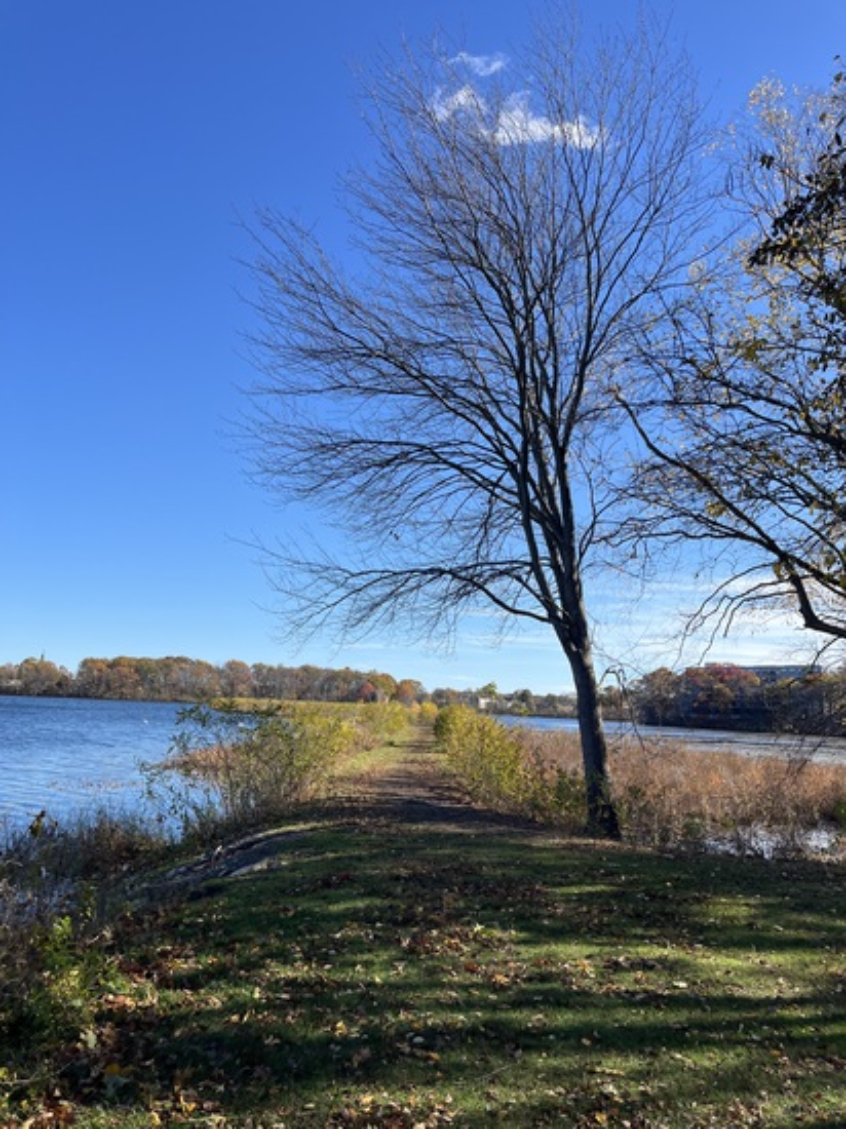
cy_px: 564
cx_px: 423
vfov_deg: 67.3
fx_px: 848
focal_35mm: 26
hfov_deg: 53.0
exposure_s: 1/2632
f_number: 1.6
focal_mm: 5.1
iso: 50
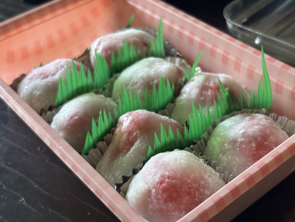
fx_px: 460
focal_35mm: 54
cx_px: 148
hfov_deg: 35.5
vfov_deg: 27.0
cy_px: 113
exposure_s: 1/40
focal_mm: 5.96
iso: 160
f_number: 1.6
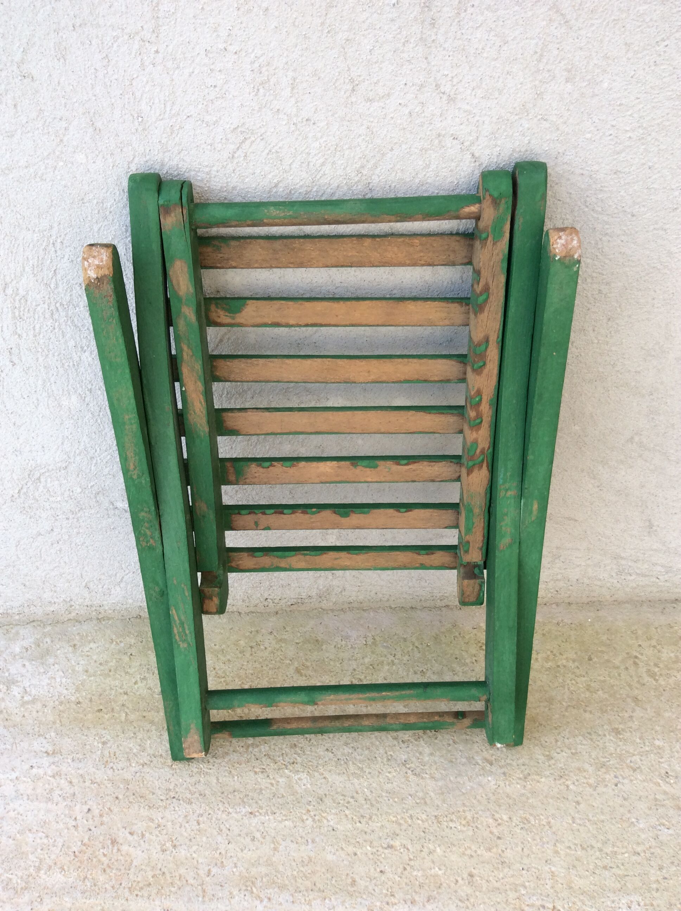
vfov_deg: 56.9
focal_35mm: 32
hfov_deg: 44.1
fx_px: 842
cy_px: 456
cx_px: 340
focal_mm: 3.3
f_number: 2.4
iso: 32
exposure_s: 1/221
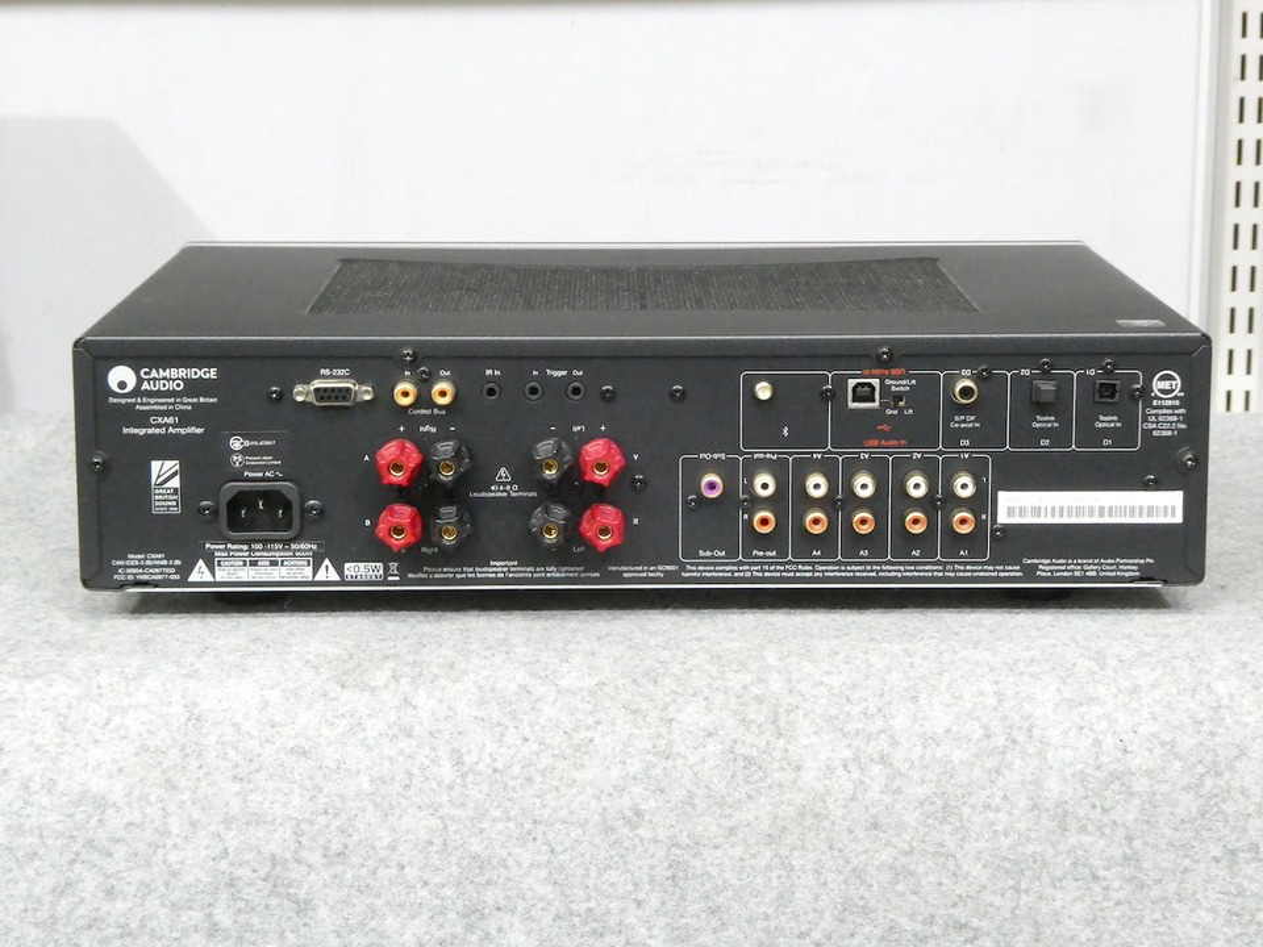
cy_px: 474
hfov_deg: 24.7
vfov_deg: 18.7
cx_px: 632
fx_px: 2882
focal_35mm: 79
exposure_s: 1/15
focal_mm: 14.1
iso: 1600
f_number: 5.6
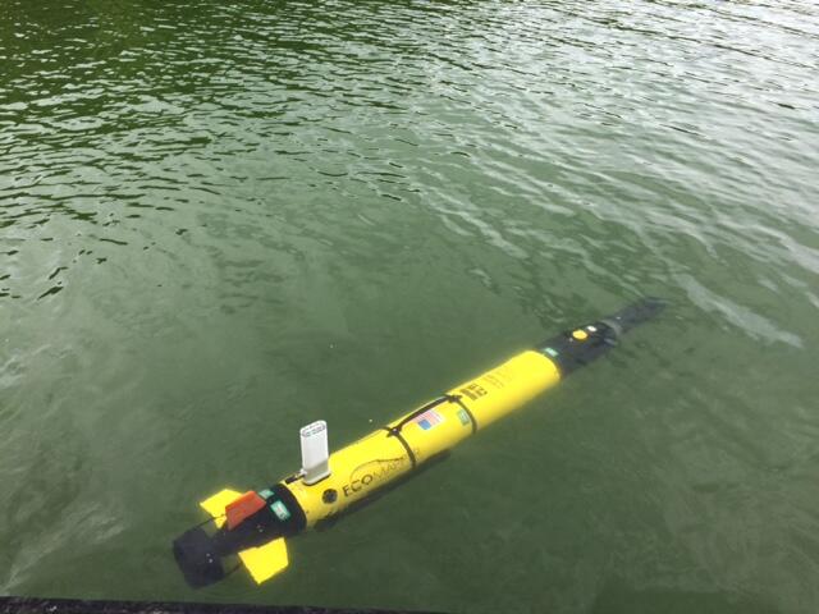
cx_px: 410
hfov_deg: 61.7
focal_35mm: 29
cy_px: 307
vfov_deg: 48.2
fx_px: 686
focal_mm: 4.15
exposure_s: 1/1080
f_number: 2.2
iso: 32
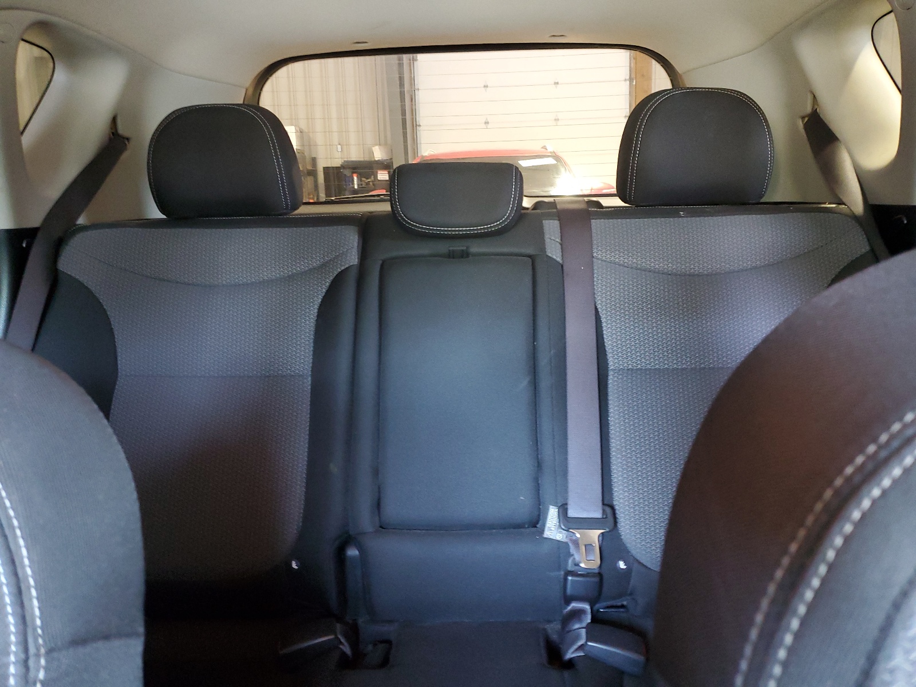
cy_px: 344
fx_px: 688
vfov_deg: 53.1
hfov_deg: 67.3
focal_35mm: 26
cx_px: 458
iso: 289
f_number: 1.5
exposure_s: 1/17
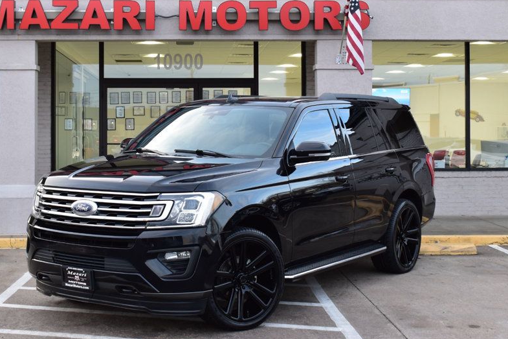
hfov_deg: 33.0
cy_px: 130
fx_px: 856
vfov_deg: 22.3
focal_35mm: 61
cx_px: 214
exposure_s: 1/30
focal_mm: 31
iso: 400
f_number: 7.1
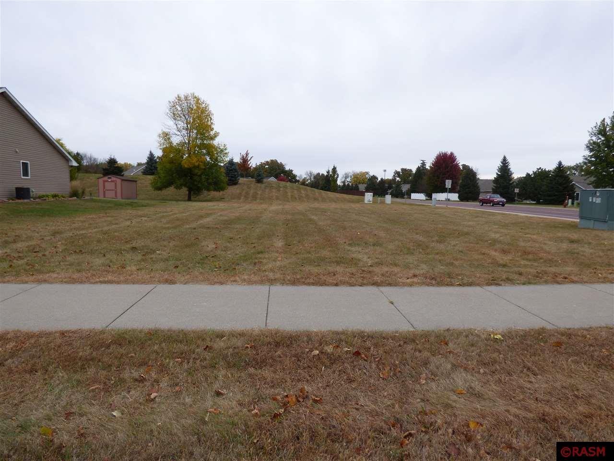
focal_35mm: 20
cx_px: 307
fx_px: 355
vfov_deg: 66.0
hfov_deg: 81.7
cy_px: 230
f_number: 2.8
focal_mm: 3.58
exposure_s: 1/640
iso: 100
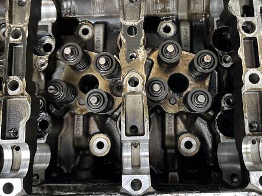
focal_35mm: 37
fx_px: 280
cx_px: 139
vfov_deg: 38.3
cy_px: 67
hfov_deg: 50.1
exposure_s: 1/121
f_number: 1.6
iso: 100
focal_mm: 5.1
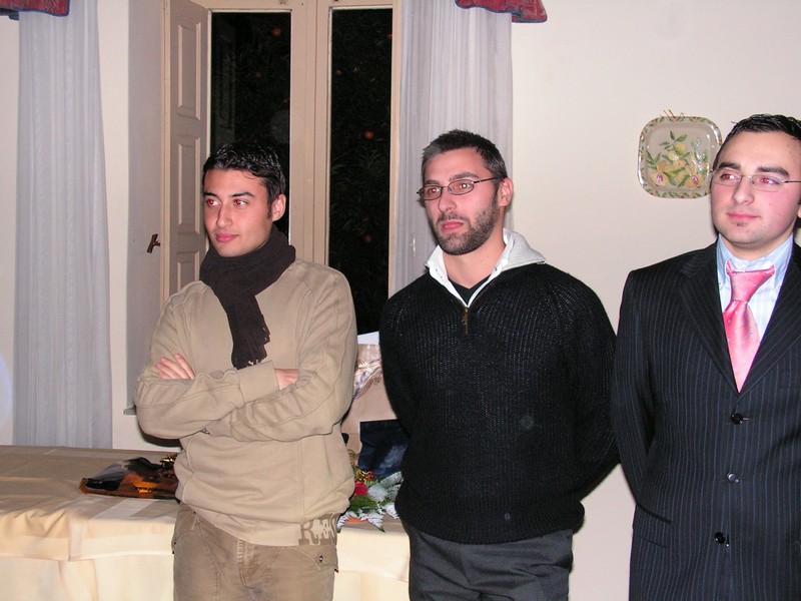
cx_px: 400
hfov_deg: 39.7
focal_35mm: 48
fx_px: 1111
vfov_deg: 30.3
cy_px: 300
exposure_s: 1/40
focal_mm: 8.1
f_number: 3.2
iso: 200
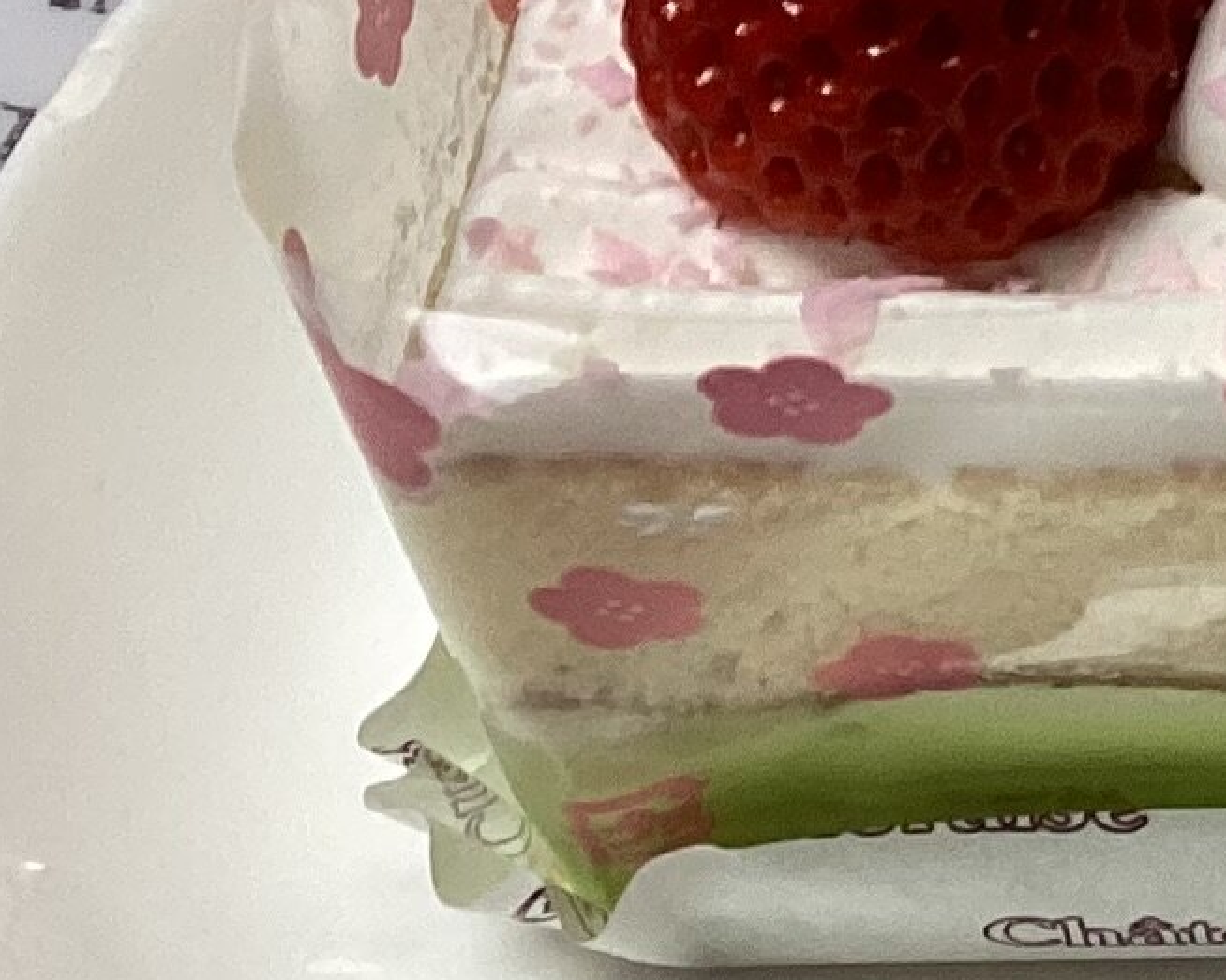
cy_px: -393
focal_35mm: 151
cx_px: 2812
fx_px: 5478
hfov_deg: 11.0
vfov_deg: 10.0
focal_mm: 3.3
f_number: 2.4
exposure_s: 1/100
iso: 100
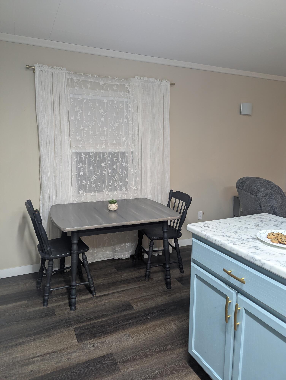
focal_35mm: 24
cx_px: 143
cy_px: 190
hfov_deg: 56.9
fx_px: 264
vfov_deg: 71.5
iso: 140
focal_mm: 6.81
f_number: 1.85
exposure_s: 1/40
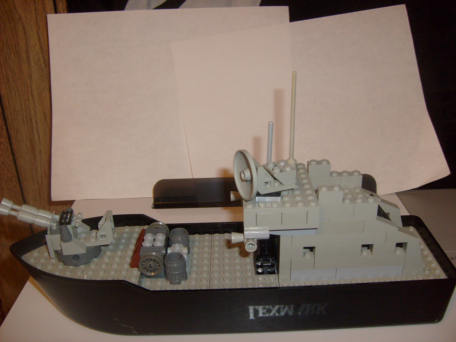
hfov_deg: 52.6
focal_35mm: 35
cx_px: 228
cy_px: 171
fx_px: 461
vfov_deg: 40.7
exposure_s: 1/45
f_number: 2.8
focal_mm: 5.8
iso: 100
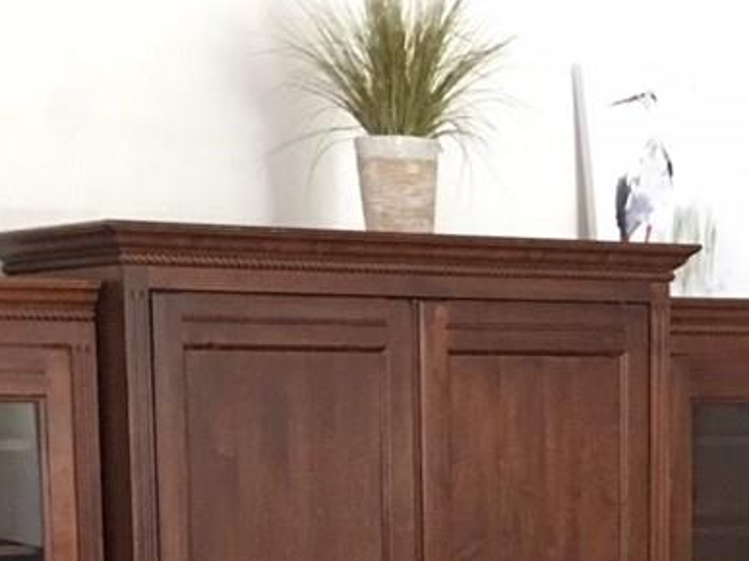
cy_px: 913
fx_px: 2596
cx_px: 674
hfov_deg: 16.2
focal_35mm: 120
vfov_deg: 11.7
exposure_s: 1/4
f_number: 2.2
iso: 160
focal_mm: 4.15
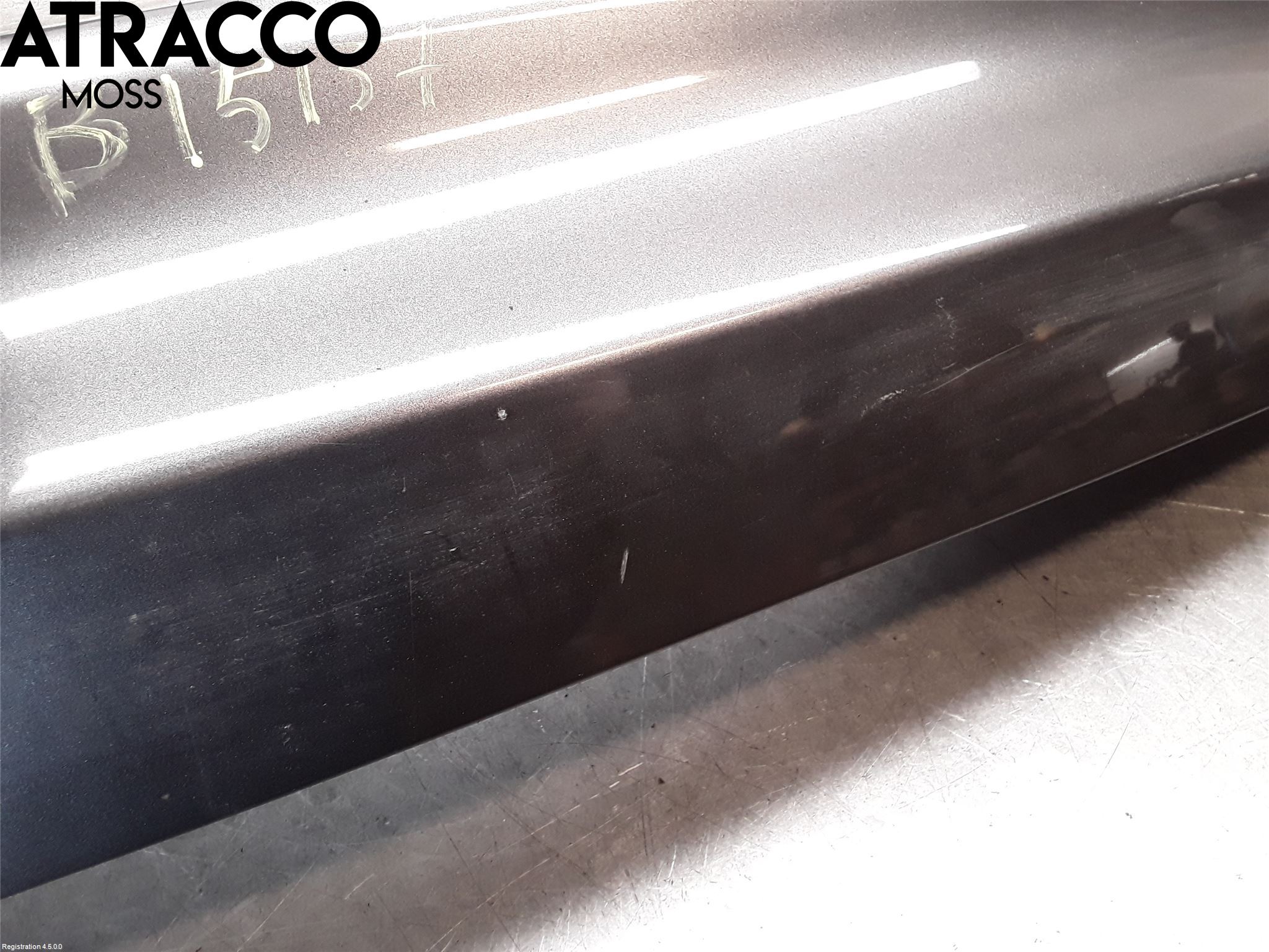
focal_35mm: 28
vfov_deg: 49.7
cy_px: 476
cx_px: 634
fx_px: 1026
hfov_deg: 63.4
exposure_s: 1/50
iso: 100
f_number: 1.9
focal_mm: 2.91
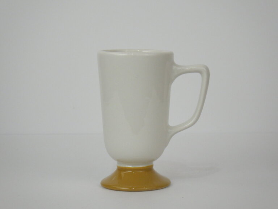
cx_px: 139
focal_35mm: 115
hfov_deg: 17.1
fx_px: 924
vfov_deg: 12.9
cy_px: 104
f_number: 5.2
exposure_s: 1/80
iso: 125
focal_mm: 20.6
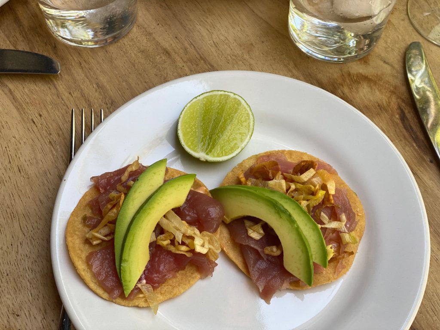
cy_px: 165
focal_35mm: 52
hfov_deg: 36.8
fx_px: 661
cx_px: 220
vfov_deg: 28.0
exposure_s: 1/122
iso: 50
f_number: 2
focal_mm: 6
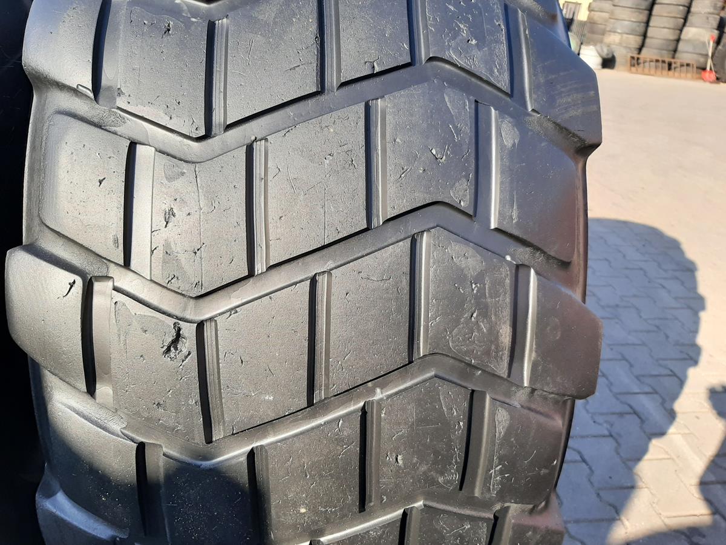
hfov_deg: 67.3
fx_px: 545
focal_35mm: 26
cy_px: 272
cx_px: 363
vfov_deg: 53.1
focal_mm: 3.93
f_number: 1.7
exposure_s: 1/724
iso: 40
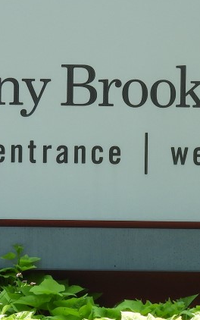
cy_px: 171
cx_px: 127
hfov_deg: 3.5
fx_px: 3312
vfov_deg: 5.5
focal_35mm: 380
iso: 100
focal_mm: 18.8
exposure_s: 1/200
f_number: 4.8
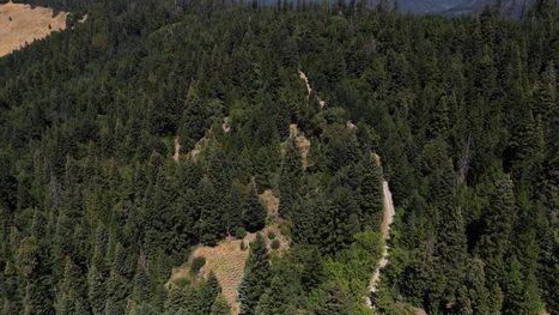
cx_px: 292
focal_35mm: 28
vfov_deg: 41.5
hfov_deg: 67.9
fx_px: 415
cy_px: 142
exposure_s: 1/3000
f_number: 1.7
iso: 100
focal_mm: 6.72
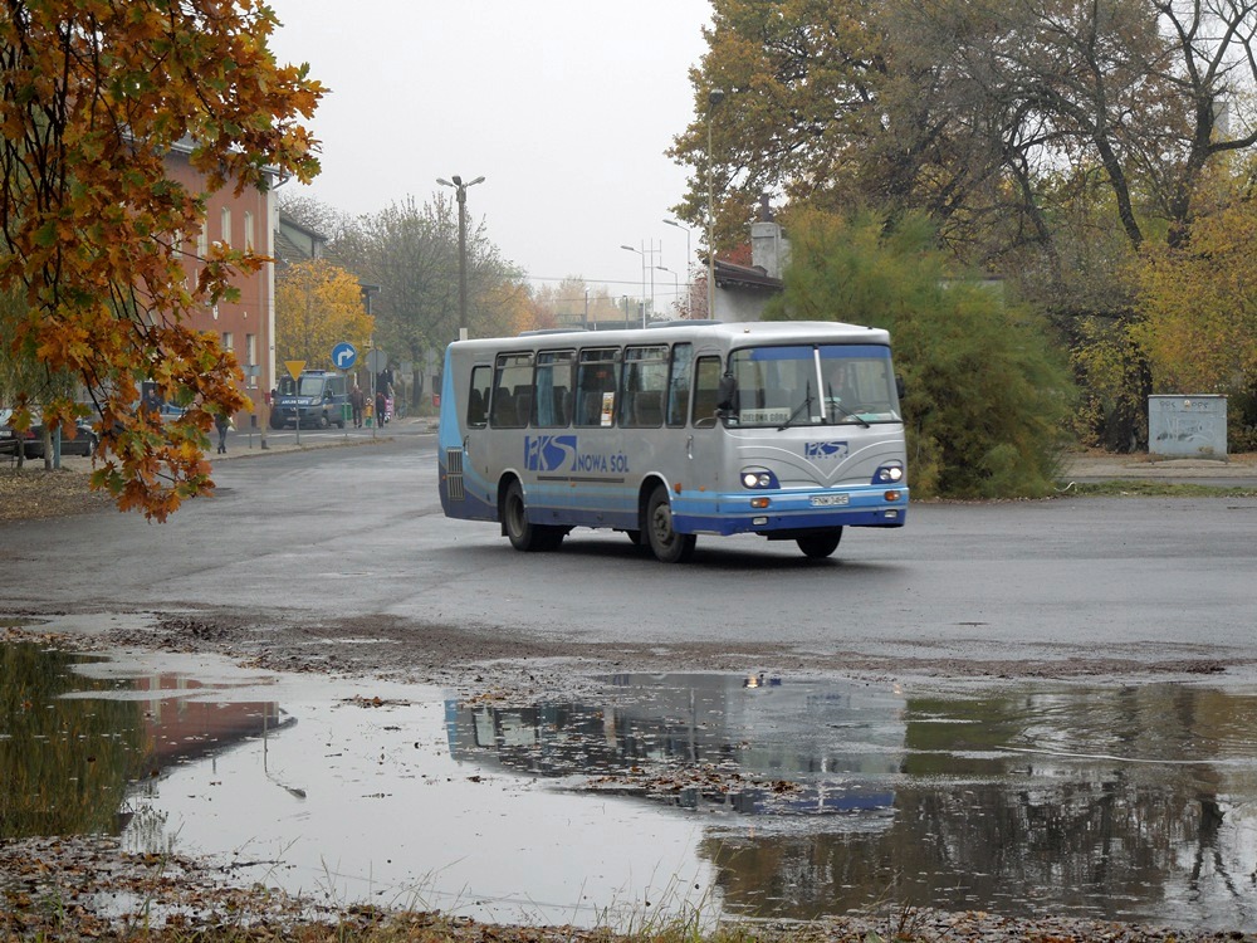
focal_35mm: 106
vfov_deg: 14.0
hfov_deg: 18.5
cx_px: 628
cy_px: 472
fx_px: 3849
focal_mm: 19.1
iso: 100
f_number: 4.7
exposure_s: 1/100
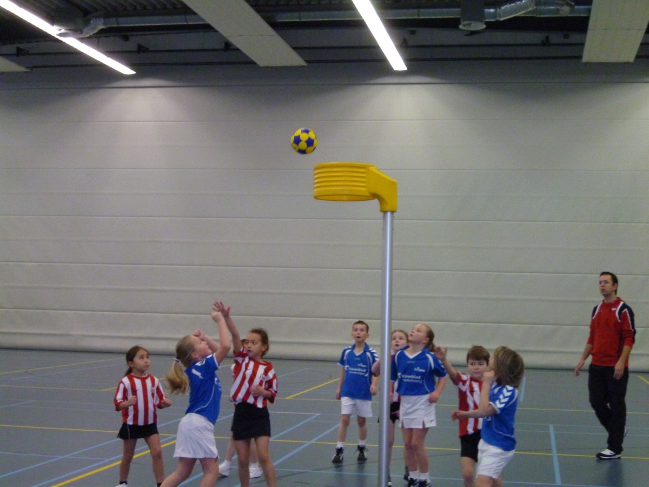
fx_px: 1087
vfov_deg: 25.2
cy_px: 244
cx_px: 324
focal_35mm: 58
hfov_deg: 33.2
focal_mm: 10.3
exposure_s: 1/125
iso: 640
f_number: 3.8
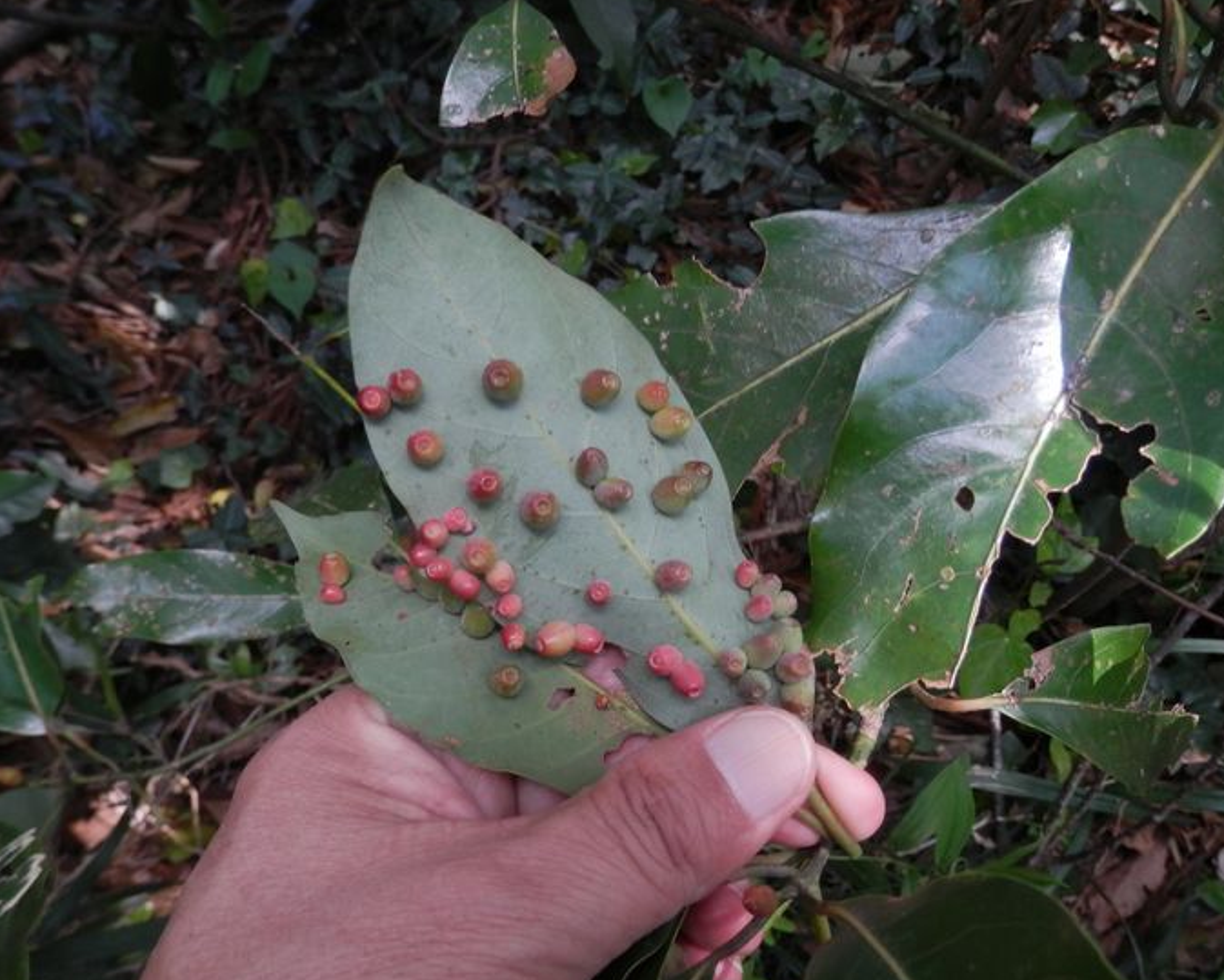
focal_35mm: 29
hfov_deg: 60.3
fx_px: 1051
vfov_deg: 50.0
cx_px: 684
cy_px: 529
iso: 80
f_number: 3
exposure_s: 1/40
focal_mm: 4.5
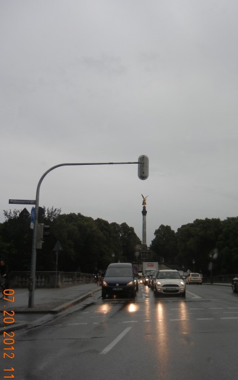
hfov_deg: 33.5
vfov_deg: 51.5
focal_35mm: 38
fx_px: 394
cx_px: 144
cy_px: 202
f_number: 3.5
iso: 160
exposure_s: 1/480
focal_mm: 5.4
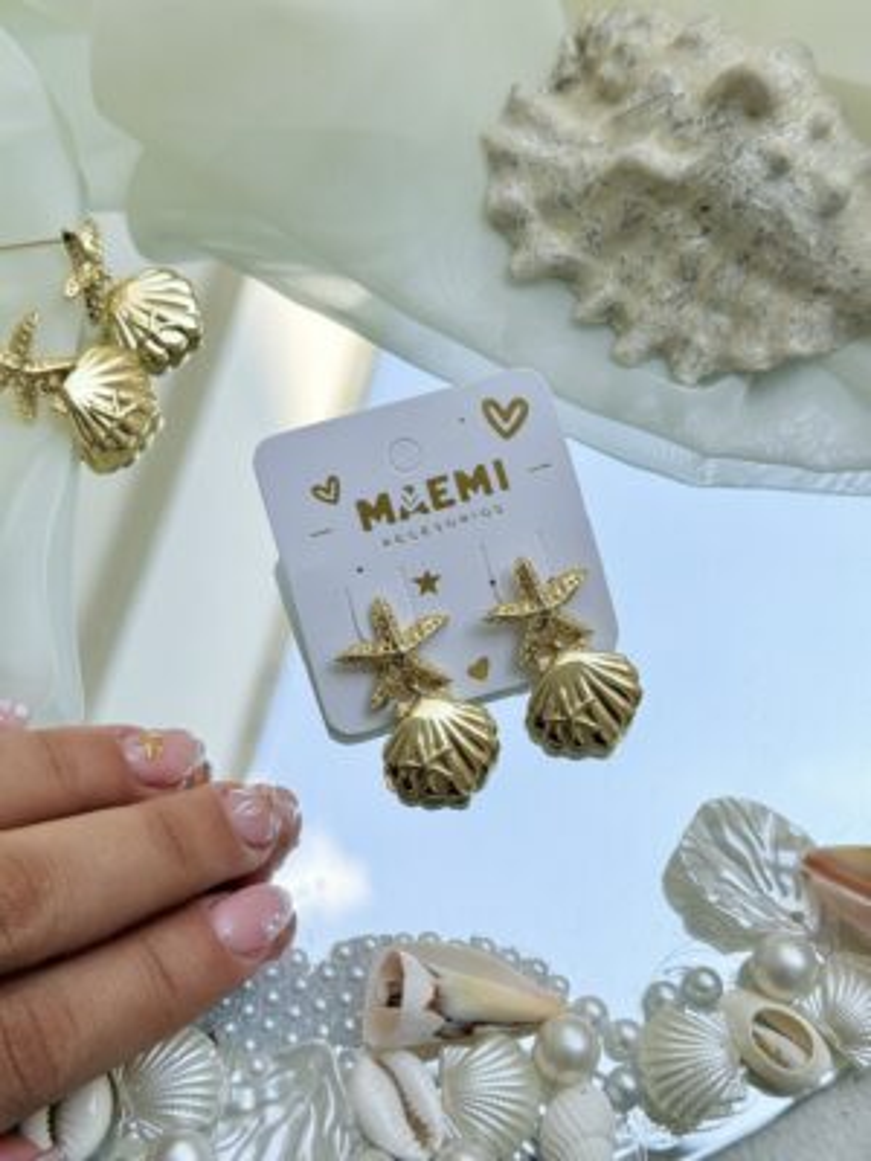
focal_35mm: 48
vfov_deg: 39.7
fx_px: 1610
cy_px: 580
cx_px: 436
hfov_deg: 30.3
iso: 64
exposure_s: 1/3226
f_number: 1.78
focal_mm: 6.76
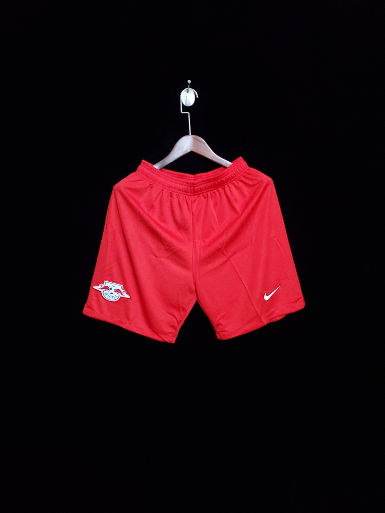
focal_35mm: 26
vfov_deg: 67.3
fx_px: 386
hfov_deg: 53.1
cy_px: 256
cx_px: 192
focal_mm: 4.3
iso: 500
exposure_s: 1/60
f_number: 1.5
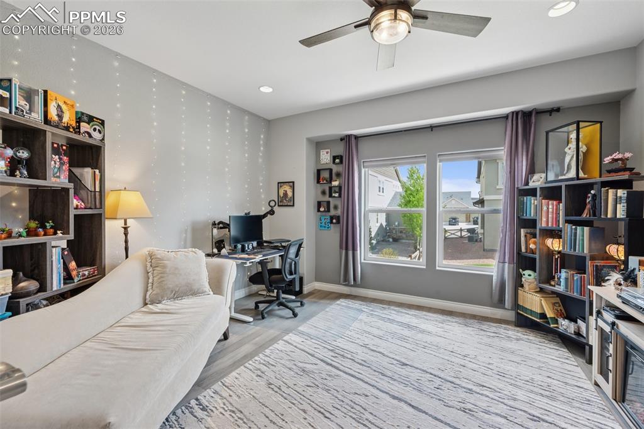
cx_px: 322
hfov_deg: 98.6
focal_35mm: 16
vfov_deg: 75.5
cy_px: 214
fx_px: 277
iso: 250
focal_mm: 15.5
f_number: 10
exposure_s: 1/8
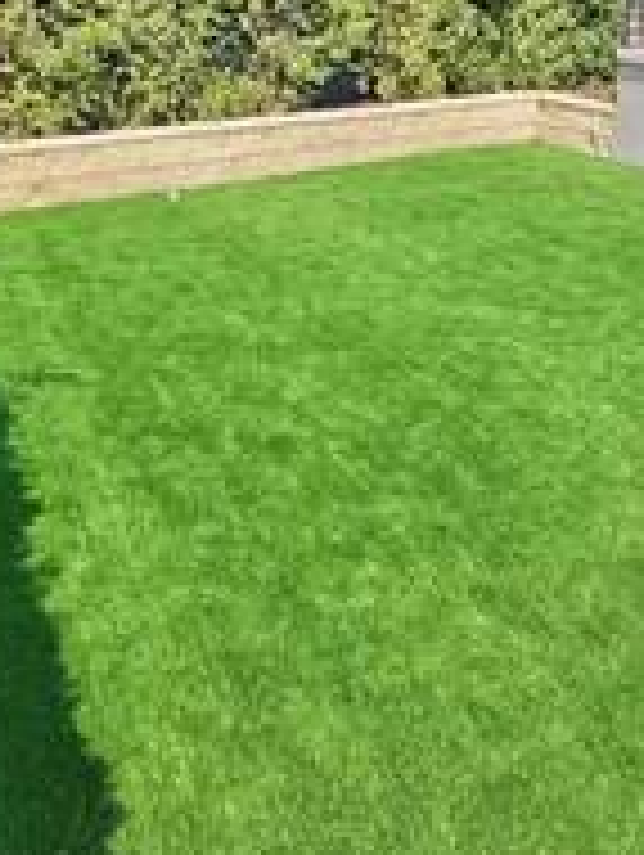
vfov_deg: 39.5
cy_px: 511
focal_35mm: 48
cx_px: 349
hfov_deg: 30.3
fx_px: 1188
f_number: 2.2
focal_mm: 2.35
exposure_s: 1/536
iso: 50
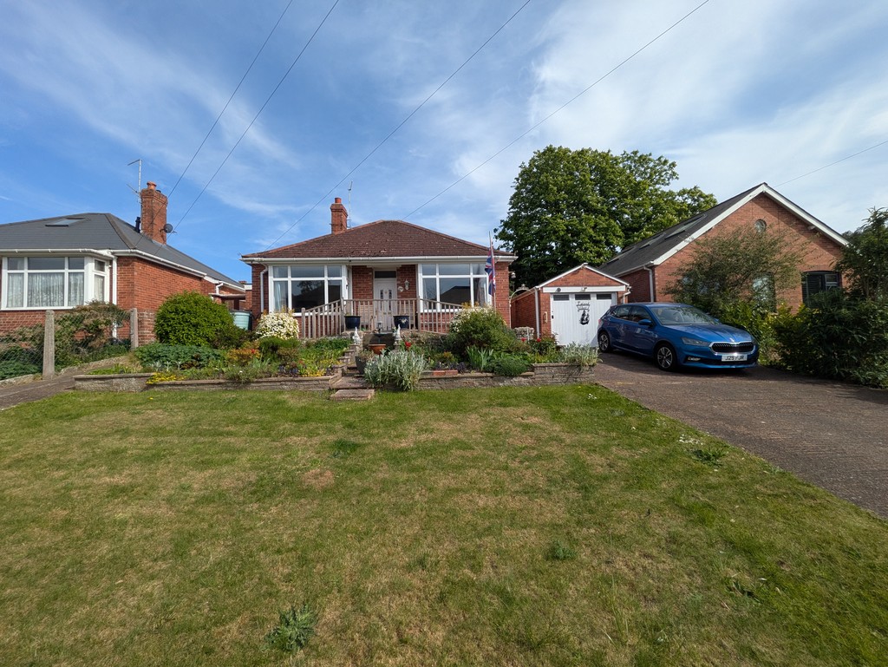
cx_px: 444
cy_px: 334
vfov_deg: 85.7
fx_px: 359
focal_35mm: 14
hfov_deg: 102.0
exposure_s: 1/1689
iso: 50
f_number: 2.2
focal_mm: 1.83
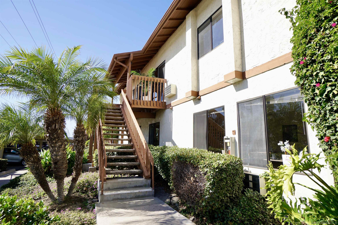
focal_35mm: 20
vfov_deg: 63.2
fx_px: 183
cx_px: 169
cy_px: 112
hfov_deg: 85.4
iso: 100
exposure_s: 1/250
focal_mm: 13
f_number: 5.6
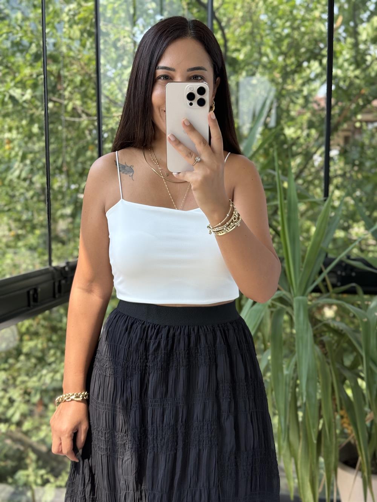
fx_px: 697
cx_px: 188
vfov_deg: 39.7
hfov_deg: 30.3
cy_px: 251
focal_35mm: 48
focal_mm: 6.76
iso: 64
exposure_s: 1/352
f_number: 1.78
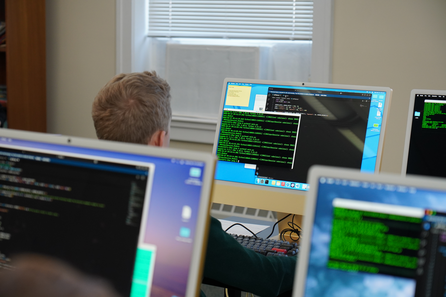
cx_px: 223
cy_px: 148
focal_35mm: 82
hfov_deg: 24.6
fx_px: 1022
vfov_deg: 16.6
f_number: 4
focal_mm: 55
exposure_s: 1/160
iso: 800
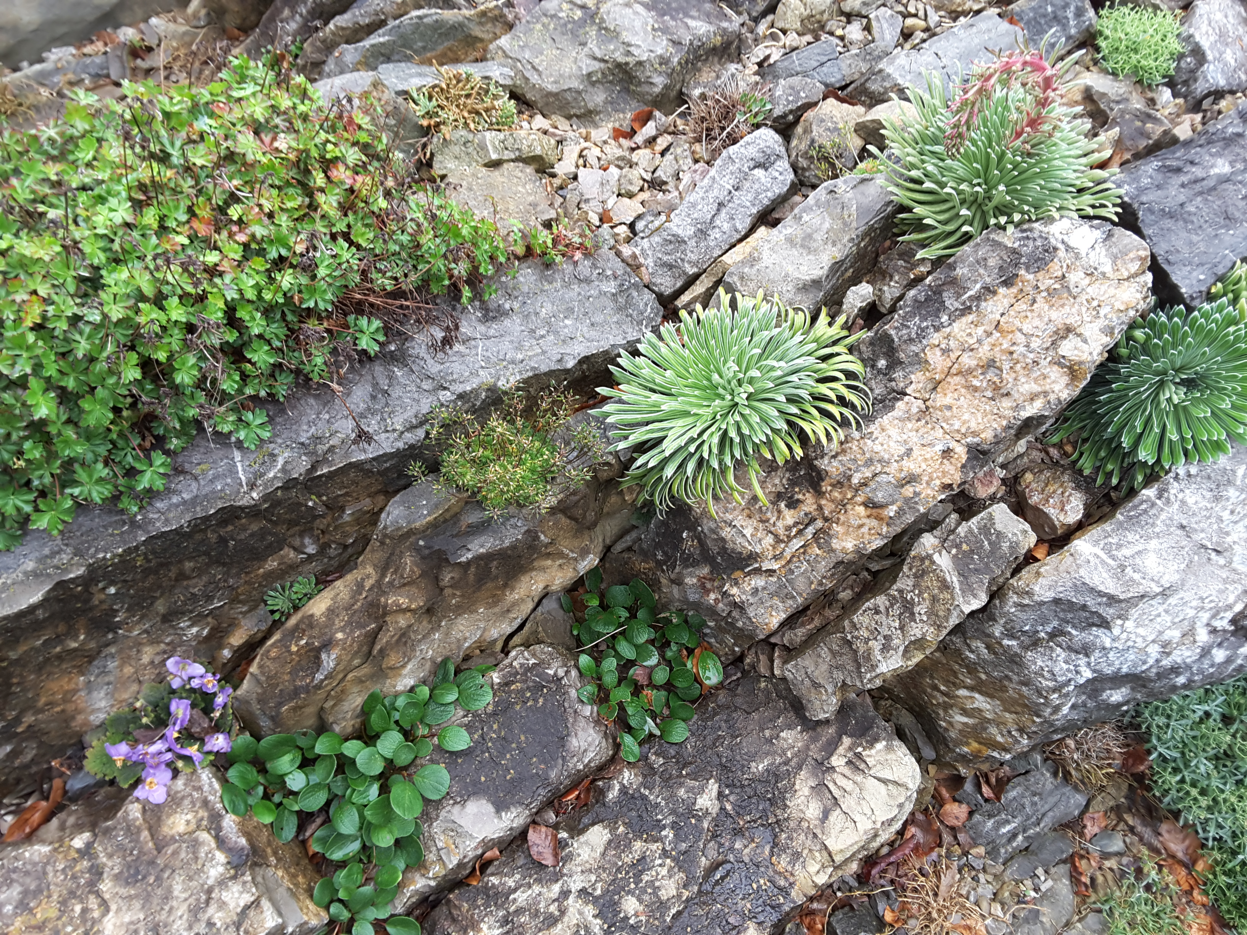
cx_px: 624
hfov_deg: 58.4
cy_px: 468
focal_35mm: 31
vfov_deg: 45.4
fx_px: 1117
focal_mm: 2.9
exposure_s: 1/120
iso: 50
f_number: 1.9
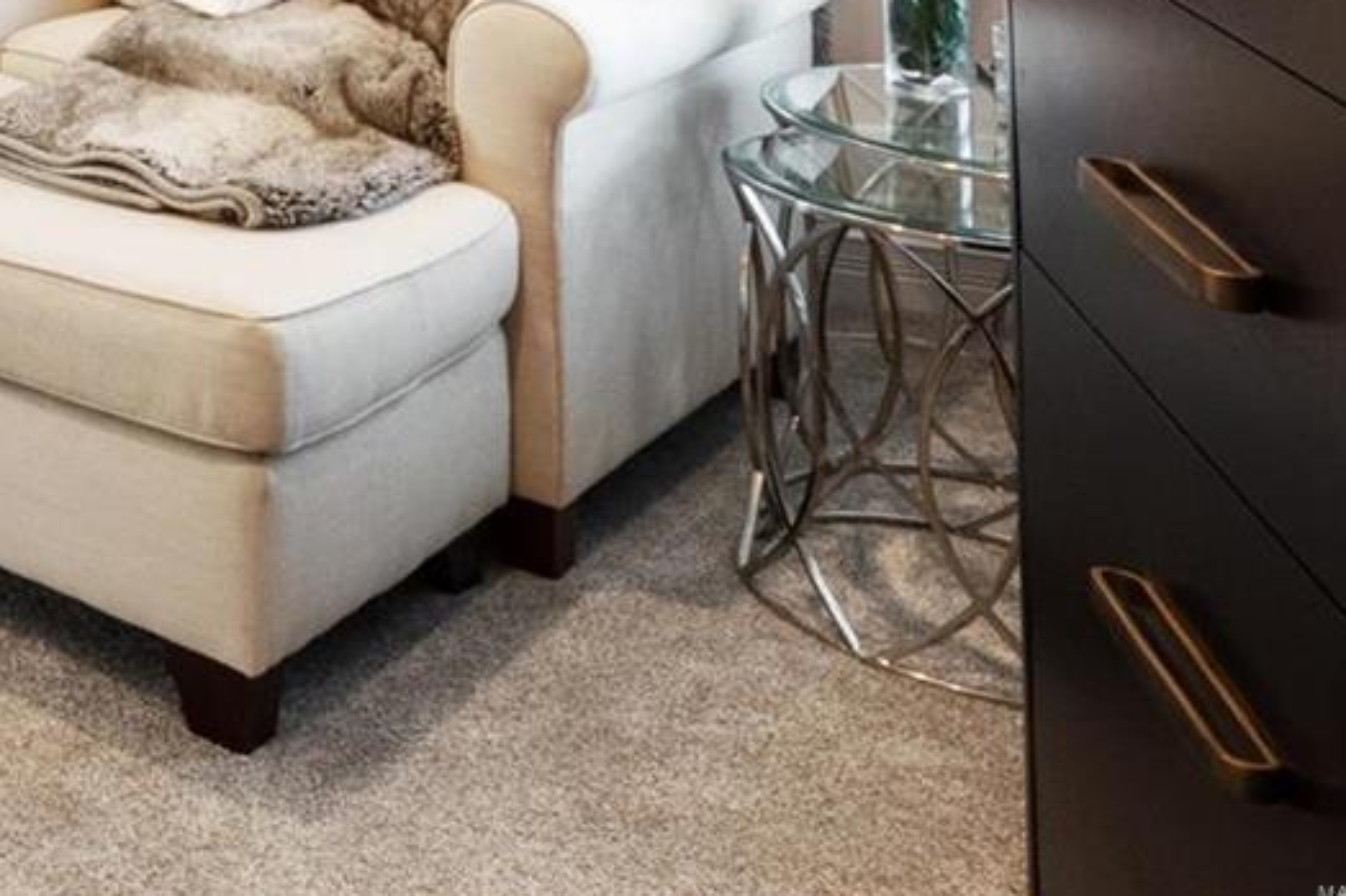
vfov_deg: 20.8
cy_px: -457
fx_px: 2056
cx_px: -660
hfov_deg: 26.5
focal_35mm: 55
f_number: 8
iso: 400
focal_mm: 9
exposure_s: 1/6
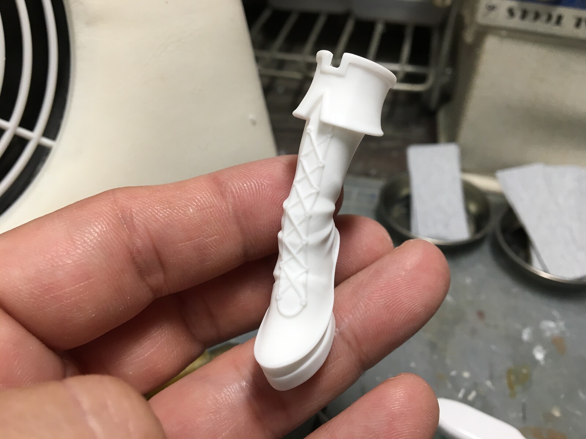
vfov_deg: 48.2
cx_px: 293
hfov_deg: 61.7
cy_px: 220
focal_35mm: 29
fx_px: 491
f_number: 2.2
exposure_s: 1/30
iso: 25
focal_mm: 4.15
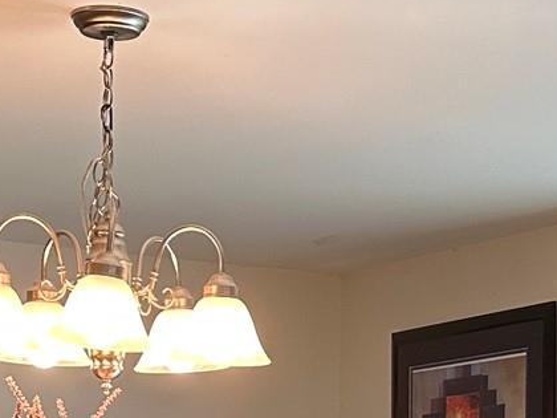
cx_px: 320
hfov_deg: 16.8
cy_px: 790
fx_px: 1883
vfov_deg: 11.6
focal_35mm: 117
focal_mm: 6.86
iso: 125
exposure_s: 1/120
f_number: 1.78
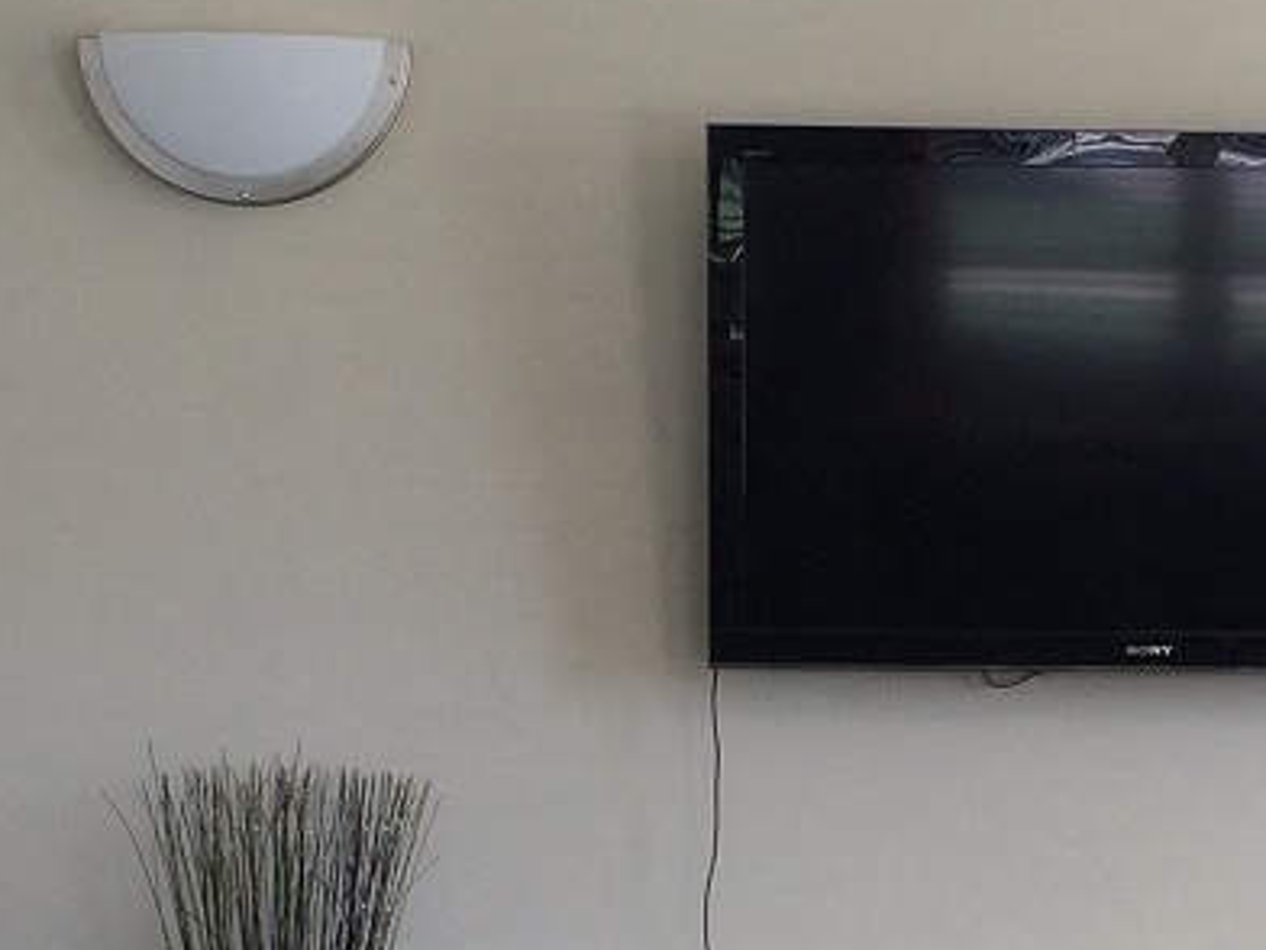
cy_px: 916
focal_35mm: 111
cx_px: 1105
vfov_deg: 13.2
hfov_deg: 17.5
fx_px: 4060
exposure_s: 1/60
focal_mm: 4.15
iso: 40
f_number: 2.2
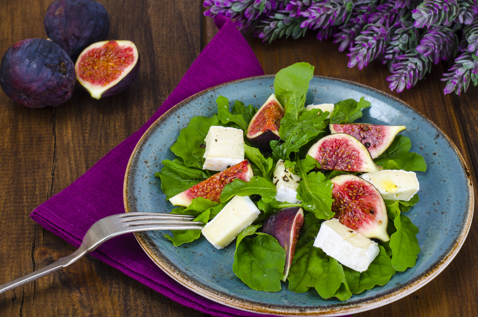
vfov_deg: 18.1
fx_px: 994
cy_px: 158
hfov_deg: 27.0
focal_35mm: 75
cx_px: 239
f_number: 11
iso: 100
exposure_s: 1/200
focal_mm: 50
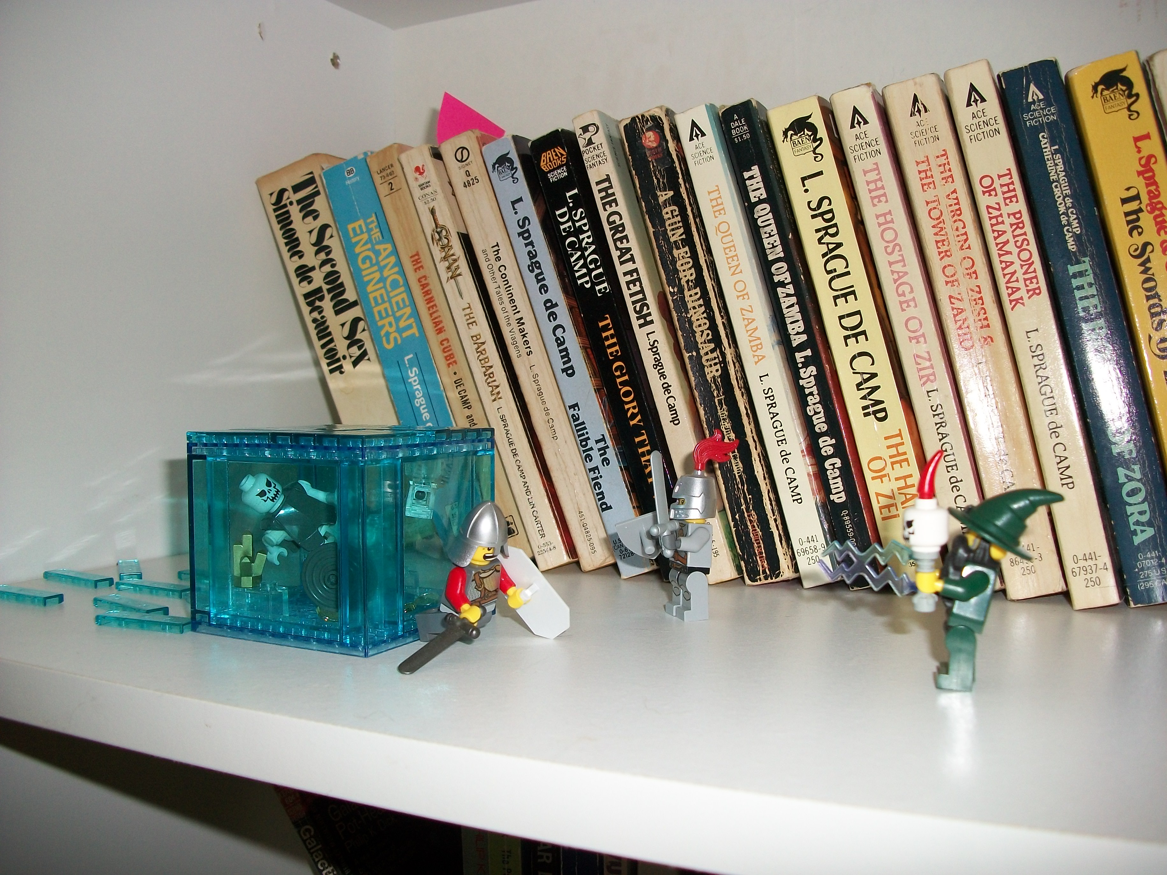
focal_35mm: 32
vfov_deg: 44.2
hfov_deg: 56.8
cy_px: 438
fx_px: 1079
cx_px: 584
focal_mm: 5.7
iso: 80
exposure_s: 1/60
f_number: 2.9
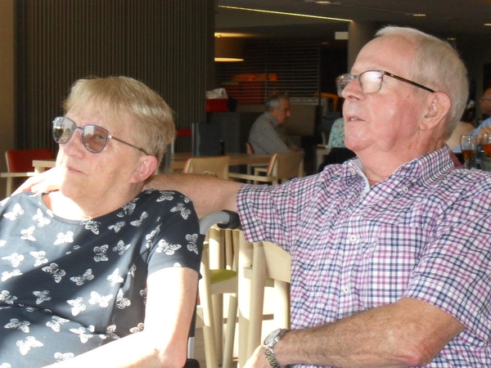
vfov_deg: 19.1
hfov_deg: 25.3
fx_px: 1092
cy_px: 184
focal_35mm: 77
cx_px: 246
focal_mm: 13.6
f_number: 5
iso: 240
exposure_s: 1/60
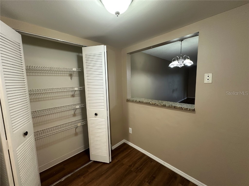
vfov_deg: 85.7
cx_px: 124
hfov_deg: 102.1
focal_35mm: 14
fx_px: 101
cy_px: 93
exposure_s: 1/60
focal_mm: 2.22
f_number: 2.2
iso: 200
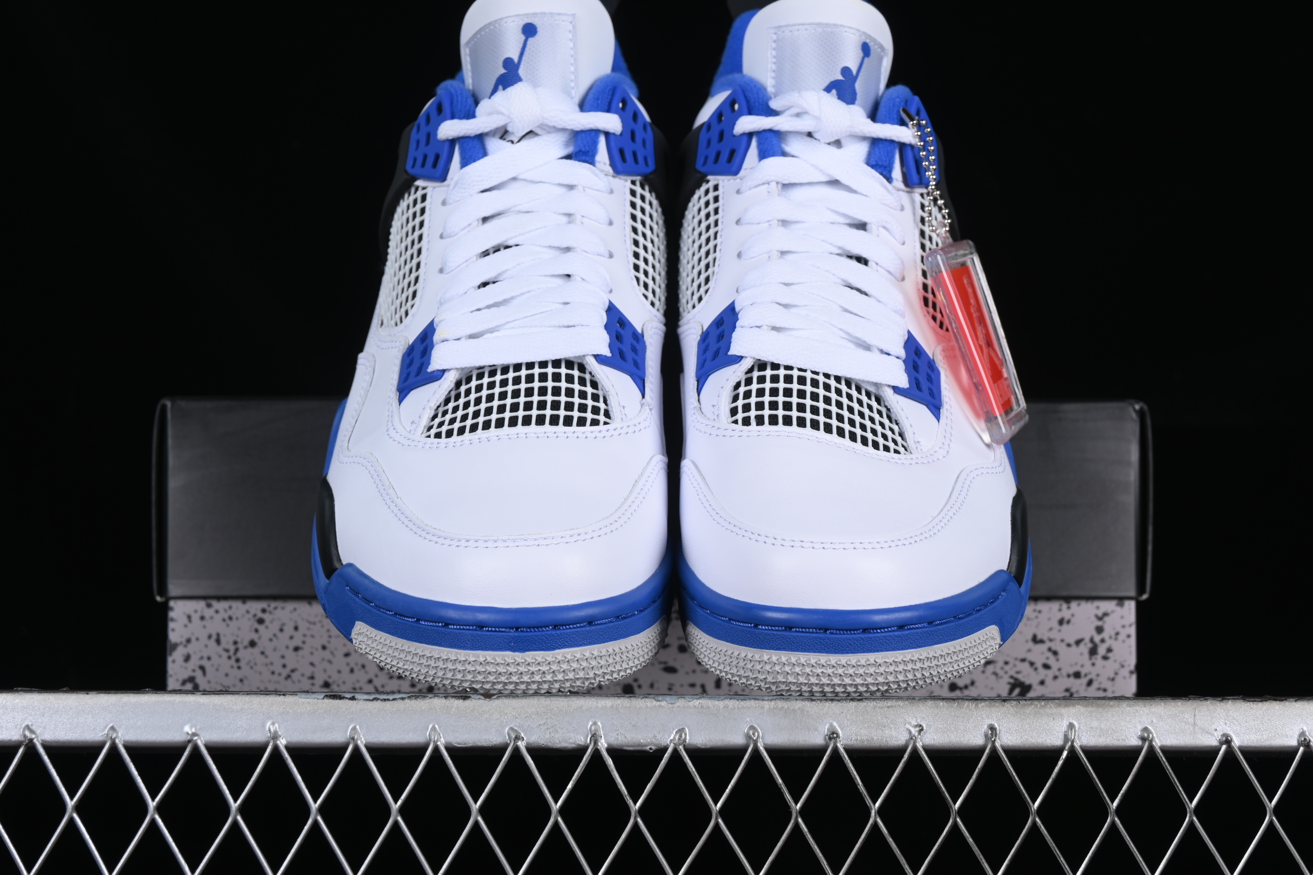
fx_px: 2735
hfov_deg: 27.0
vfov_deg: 18.2
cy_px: 438
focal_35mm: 75
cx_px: 656
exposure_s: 1/80
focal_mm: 50
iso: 160
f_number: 8
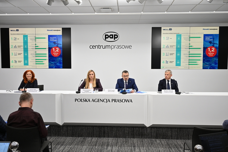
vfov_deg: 43.6
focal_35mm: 30
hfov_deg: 61.9
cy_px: 76
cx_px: 114
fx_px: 190
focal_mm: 30
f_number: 5.6
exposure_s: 1/160
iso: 800
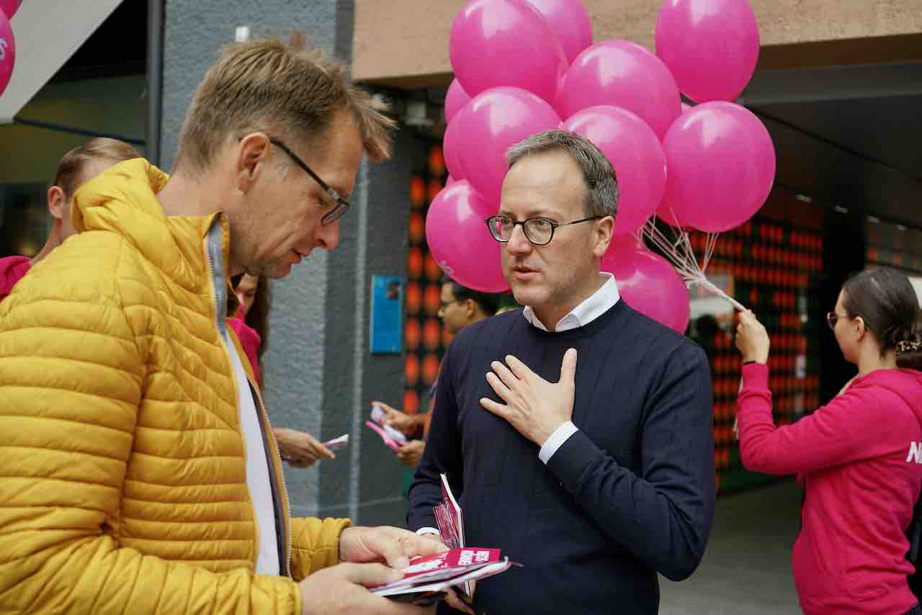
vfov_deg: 27.5
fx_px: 1255
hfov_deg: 40.3
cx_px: 461
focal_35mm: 49
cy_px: 308
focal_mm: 49
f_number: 4.5
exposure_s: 1/200
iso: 100
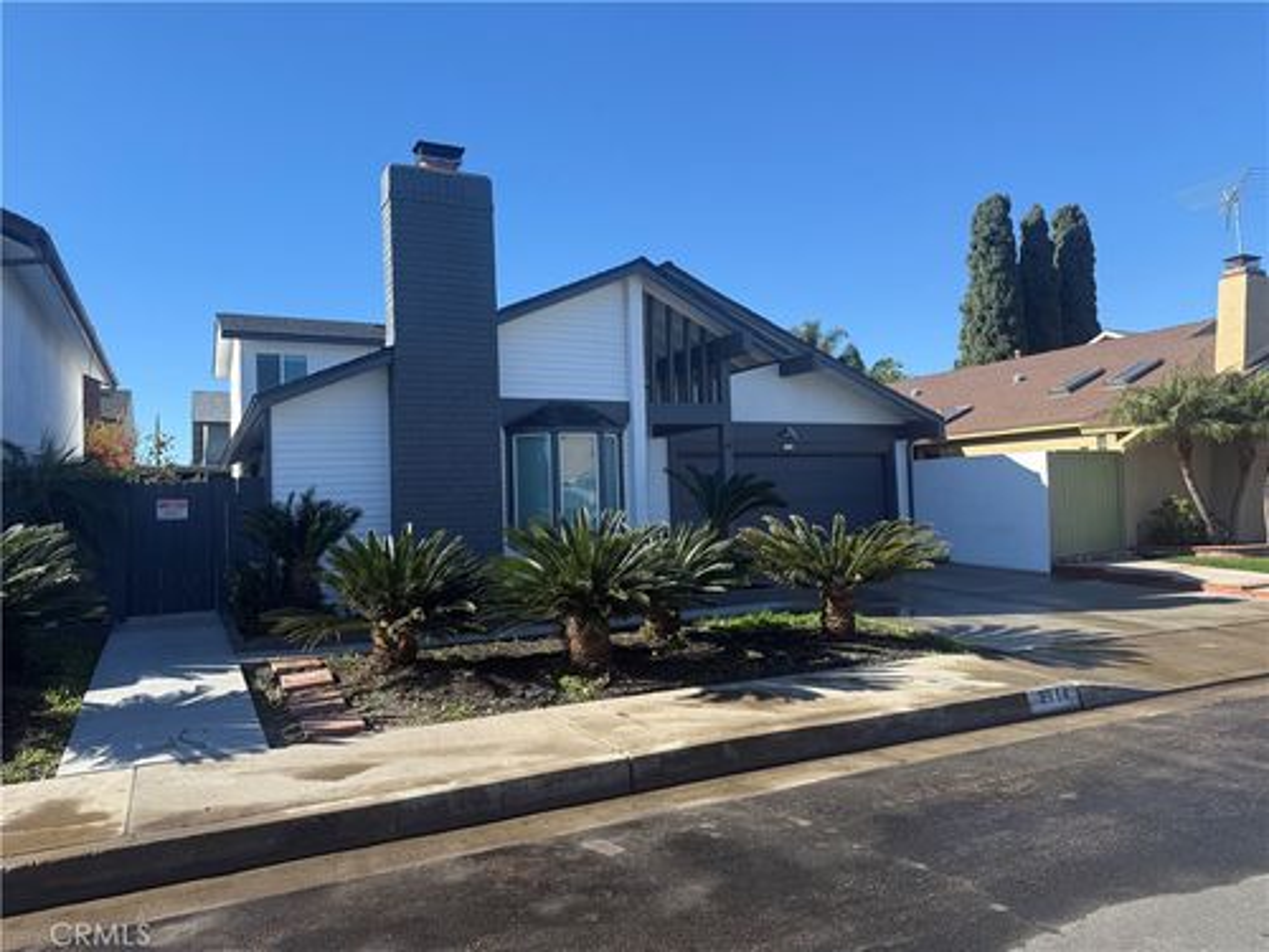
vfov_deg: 56.8
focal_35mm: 24
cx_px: 634
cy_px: 476
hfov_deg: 71.6
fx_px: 880
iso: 80
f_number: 1.78
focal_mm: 6.76
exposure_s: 1/2445
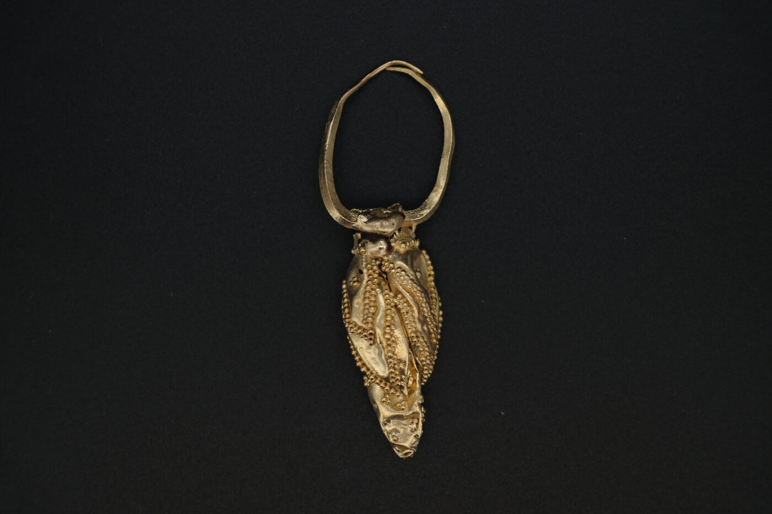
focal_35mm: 75
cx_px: 386
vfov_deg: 18.2
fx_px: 1608
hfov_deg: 27.0
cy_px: 257
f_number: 5.6
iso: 250
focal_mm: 50
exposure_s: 1/340
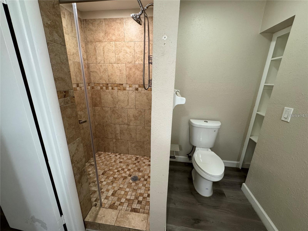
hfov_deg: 102.1
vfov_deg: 85.7
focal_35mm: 14
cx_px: 154
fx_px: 125
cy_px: 116
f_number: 2.2
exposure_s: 1/60
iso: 250
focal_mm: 2.22
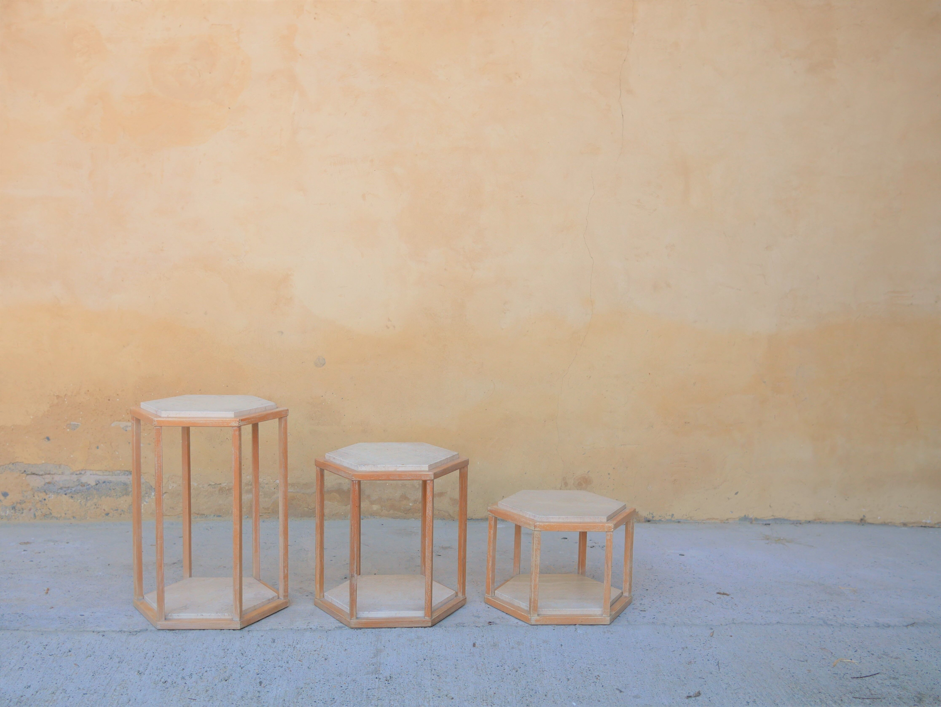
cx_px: 470
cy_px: 354
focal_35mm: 40
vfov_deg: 36.0
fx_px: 1088
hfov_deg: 46.8
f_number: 3.2
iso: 200
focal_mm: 20
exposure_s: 1/320
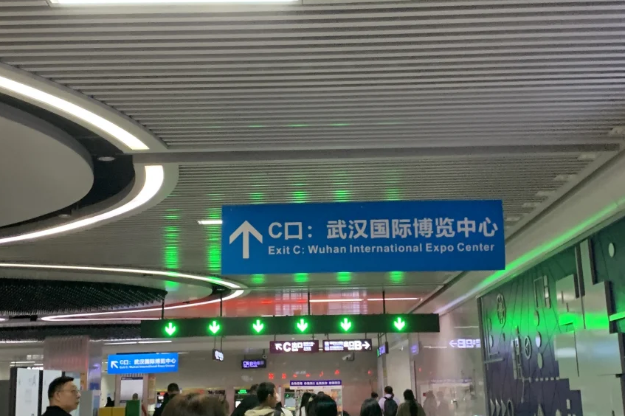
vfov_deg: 29.2
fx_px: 798
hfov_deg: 42.7
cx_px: 297
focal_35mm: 46
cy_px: 205
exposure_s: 1/49
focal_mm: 4.25
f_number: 1.8
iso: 400
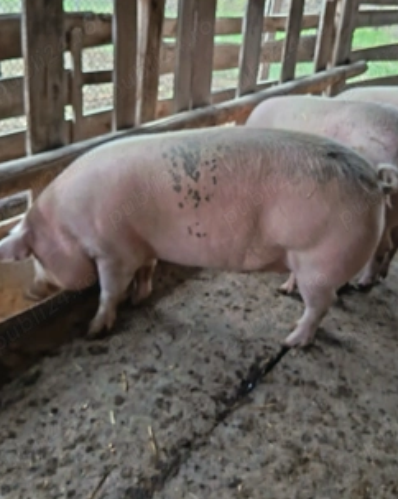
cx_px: 217
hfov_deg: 37.3
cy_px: 212
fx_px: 590
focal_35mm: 40
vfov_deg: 45.7
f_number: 1.75
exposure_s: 1/25
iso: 5412
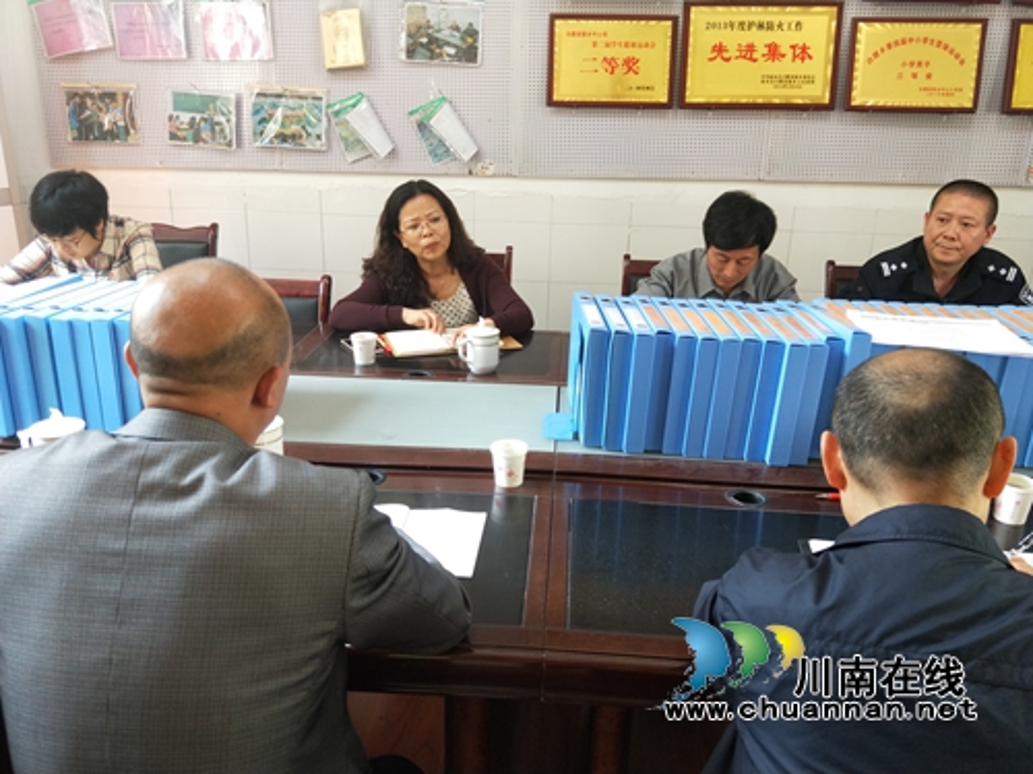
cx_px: 516
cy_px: 387
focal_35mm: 25
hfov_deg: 69.4
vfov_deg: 54.9
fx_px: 746
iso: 123
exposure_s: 1/50
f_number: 1.7
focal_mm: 4.27
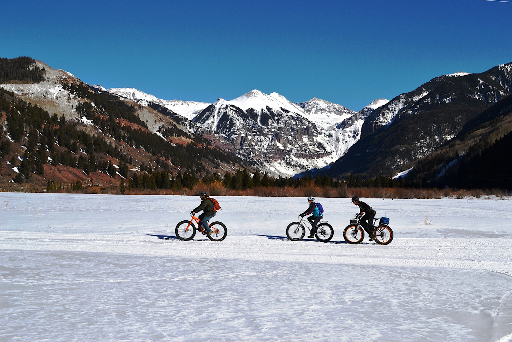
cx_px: 256
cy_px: 171
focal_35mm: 39
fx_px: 555
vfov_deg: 34.2
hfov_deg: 49.5
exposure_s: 1/400
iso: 100
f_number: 10
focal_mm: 26
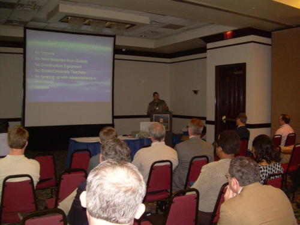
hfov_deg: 49.0
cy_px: 112
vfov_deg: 37.7
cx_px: 150
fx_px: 329
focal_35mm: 38
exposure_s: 1/60
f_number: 2.8
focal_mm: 6.3
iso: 200
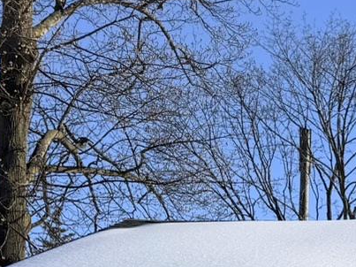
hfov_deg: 14.5
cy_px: 402
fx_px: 1254
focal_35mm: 122
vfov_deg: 11.6
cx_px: 612
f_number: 1.78
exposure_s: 1/5714
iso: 80
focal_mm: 6.76
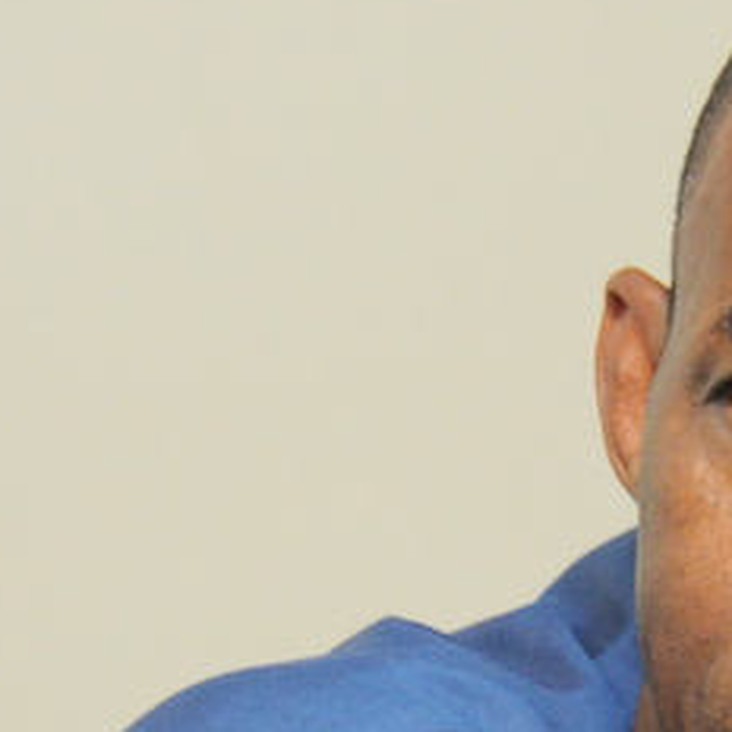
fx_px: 9964
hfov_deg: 4.2
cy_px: 588
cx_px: 861
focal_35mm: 416
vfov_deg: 4.2
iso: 2000
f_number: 5.6
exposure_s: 1/160
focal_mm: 95
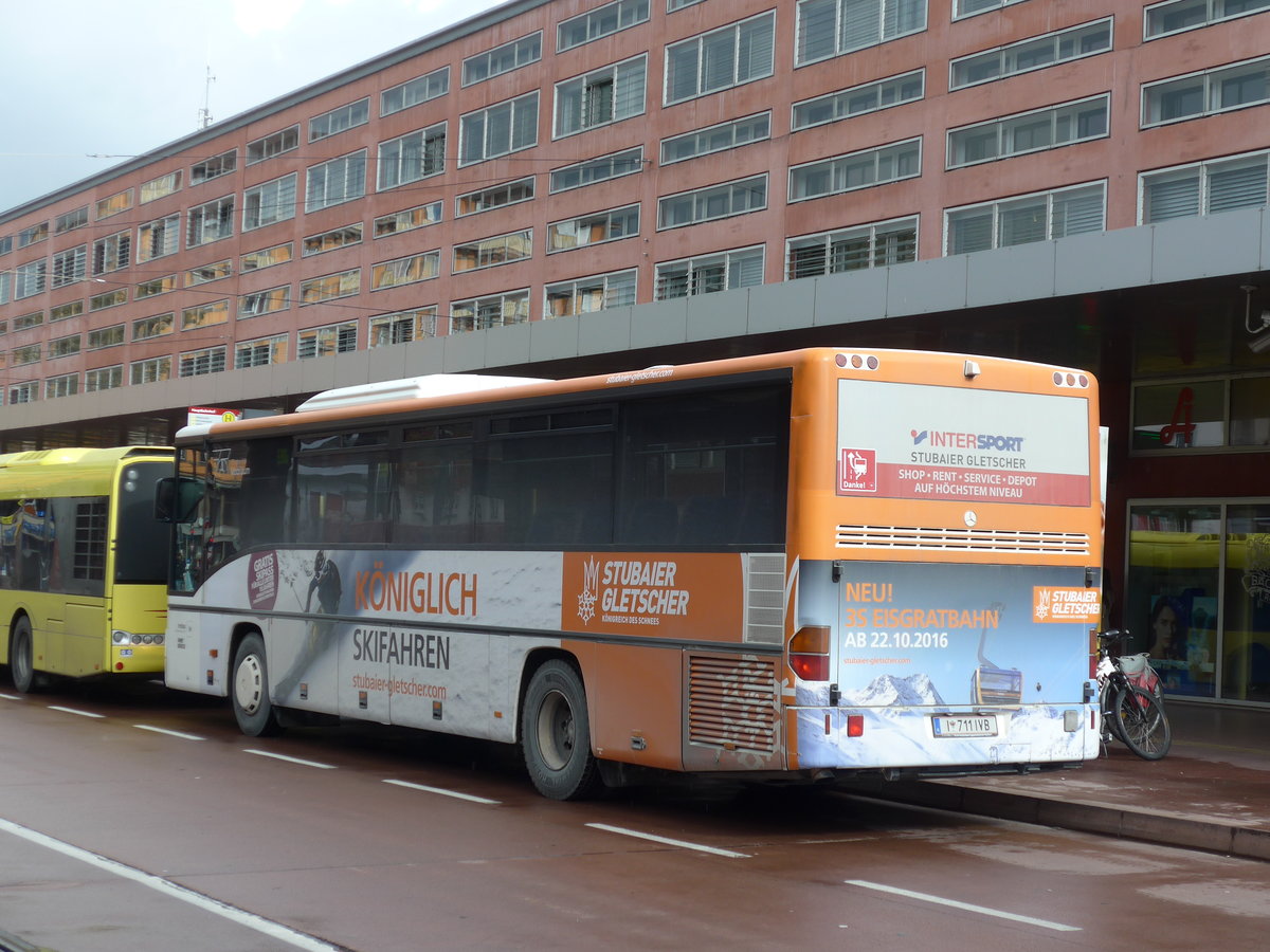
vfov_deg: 23.7
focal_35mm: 62
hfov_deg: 31.2
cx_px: 635
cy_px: 476
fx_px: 2275
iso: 80
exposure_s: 1/400
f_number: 3.7
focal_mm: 12.7
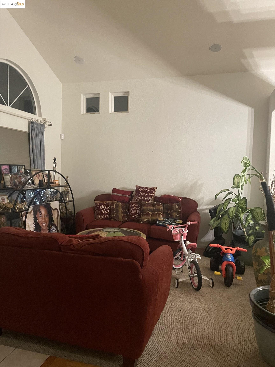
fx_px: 275
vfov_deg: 67.3
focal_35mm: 26
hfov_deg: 53.1
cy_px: 184
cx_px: 138
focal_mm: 4.2
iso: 500
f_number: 1.6
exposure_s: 1/30
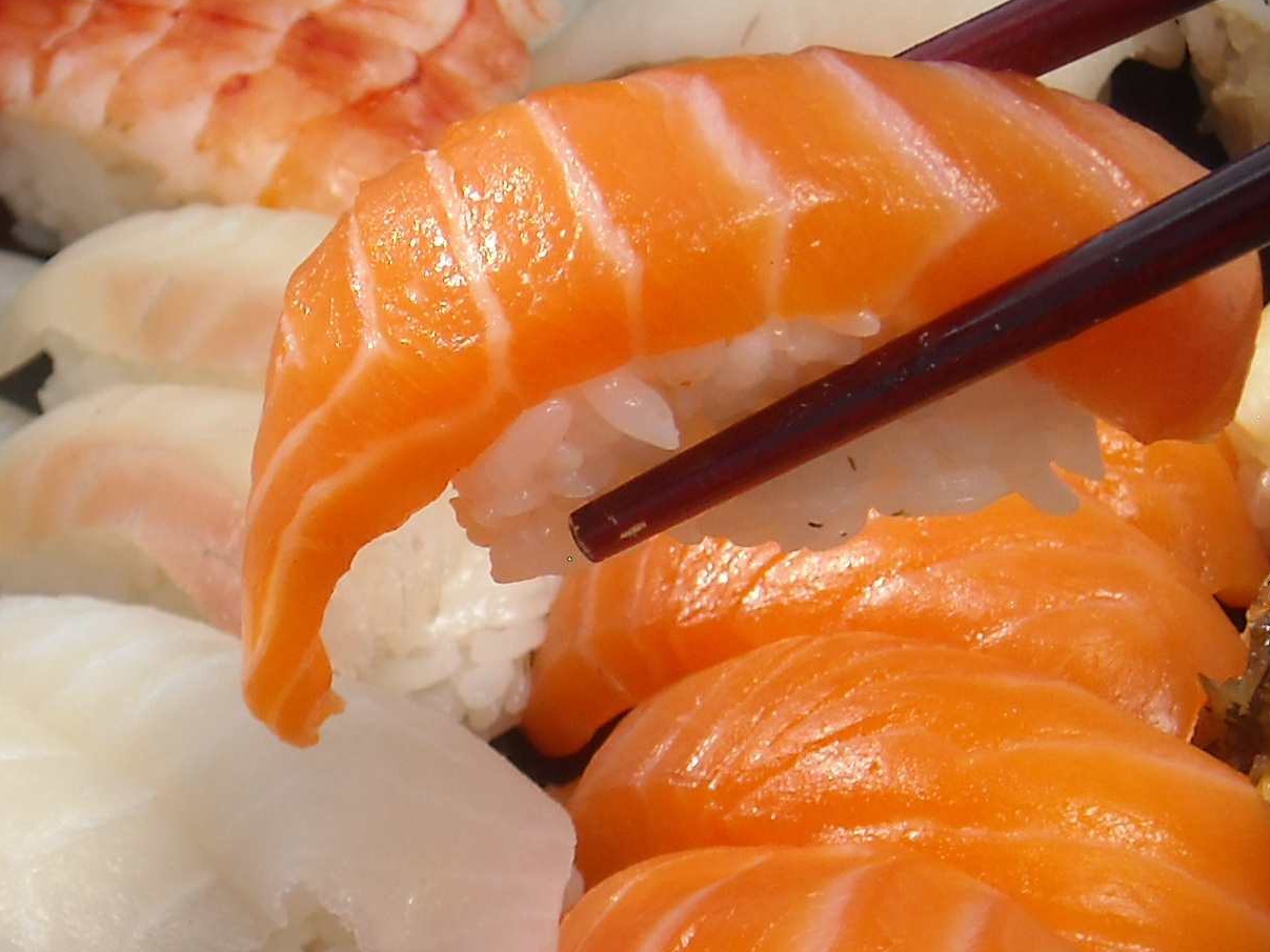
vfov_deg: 10.2
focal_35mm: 146
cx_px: 266
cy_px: 559
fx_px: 5356
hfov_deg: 13.5
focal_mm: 8.85
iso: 64
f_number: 6.6
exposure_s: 1/192
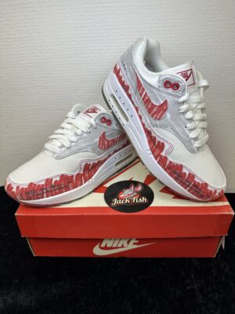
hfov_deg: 56.8
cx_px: 118
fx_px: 217
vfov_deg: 71.6
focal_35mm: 24
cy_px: 157
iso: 50
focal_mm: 6.86
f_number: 1.78
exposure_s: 1/119
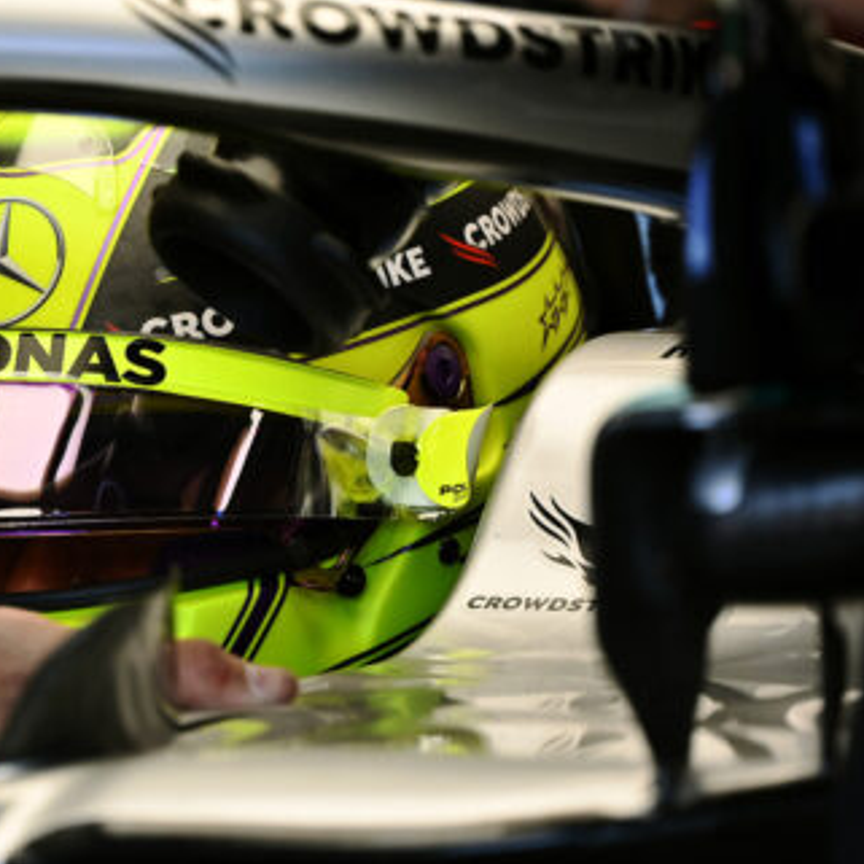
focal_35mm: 497
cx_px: -5
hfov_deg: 3.5
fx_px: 14035
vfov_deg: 3.5
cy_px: 310
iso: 1600
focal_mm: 270
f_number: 4
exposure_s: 1/1000
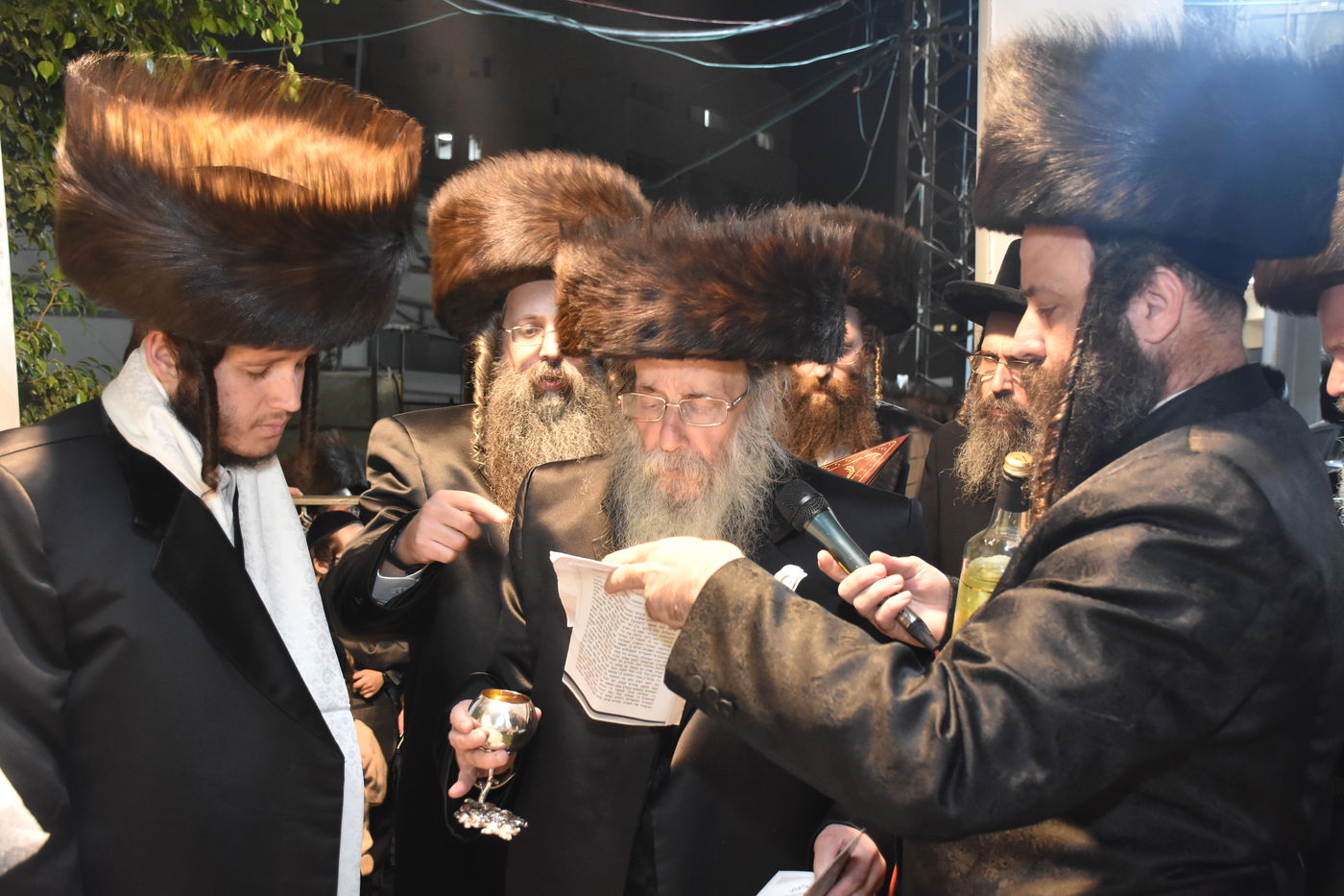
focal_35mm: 39
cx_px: 672
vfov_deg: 34.2
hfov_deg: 49.6
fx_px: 1456
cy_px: 448
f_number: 5.6
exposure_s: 1/60
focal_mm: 26
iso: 1600
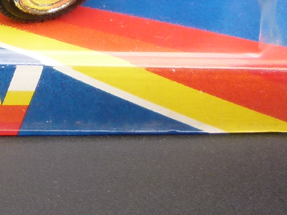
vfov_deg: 13.6
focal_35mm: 103
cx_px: -28
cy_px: -102
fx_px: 854
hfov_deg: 18.4
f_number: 2.8
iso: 125
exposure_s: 1/60
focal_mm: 4.5
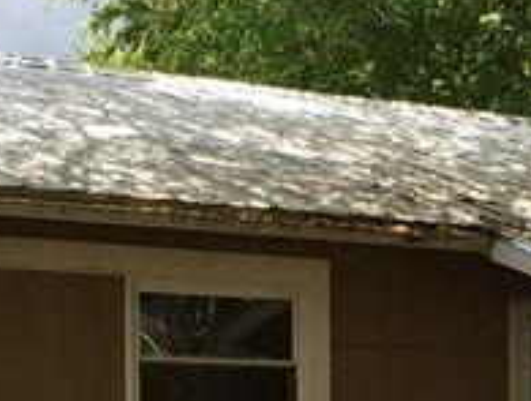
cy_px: 619
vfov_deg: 9.5
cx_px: 305
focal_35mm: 152
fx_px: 2336
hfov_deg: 13.0
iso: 25
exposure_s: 1/452
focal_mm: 4.15
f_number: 2.2
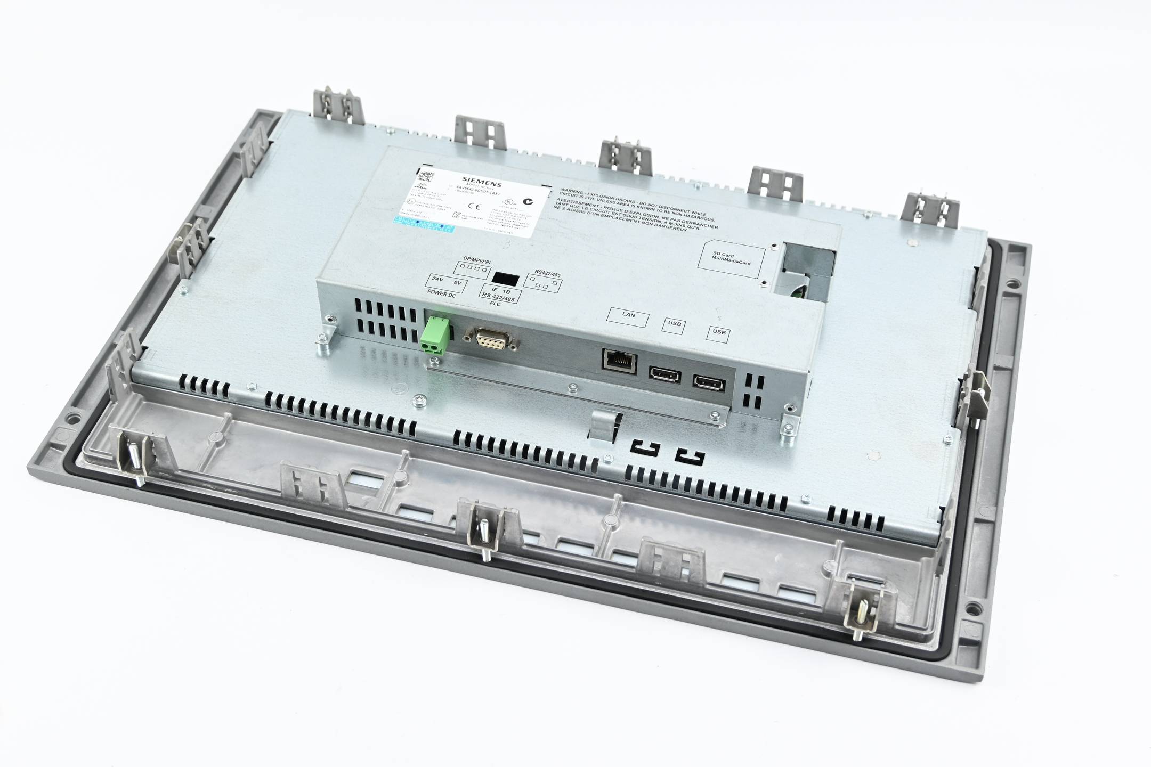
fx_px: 1583
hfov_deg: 40.0
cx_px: 576
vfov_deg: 27.3
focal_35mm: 50
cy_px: 384
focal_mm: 33
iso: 160
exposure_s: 1/50
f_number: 5
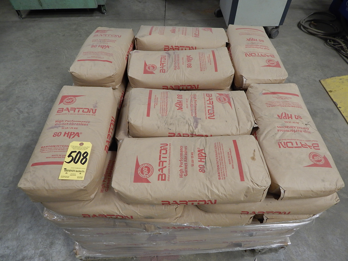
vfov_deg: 58.9
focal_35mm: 23
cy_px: 130
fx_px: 231
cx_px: 174
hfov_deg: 73.9
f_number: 3
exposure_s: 1/15
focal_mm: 4
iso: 200
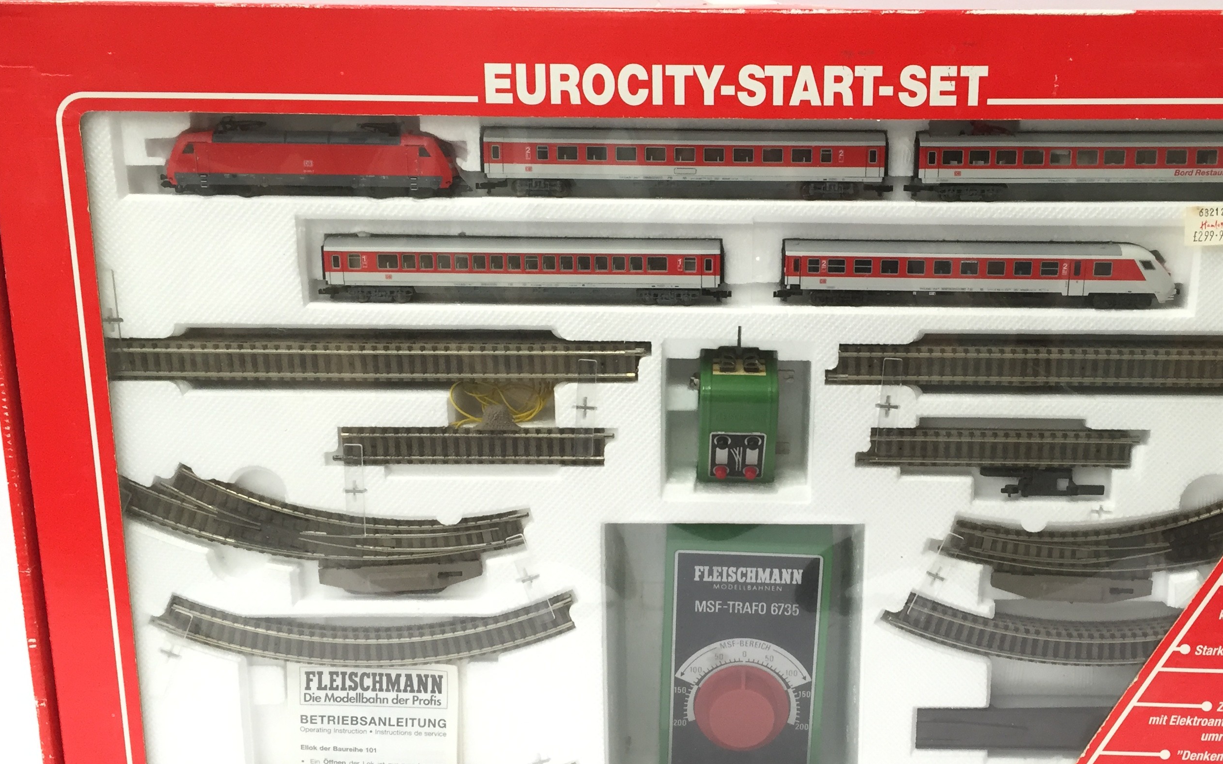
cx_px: 731
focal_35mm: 40
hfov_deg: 49.0
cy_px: 456
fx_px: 1333
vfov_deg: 31.9
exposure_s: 1/30
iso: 80
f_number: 2.2
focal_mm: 4.15
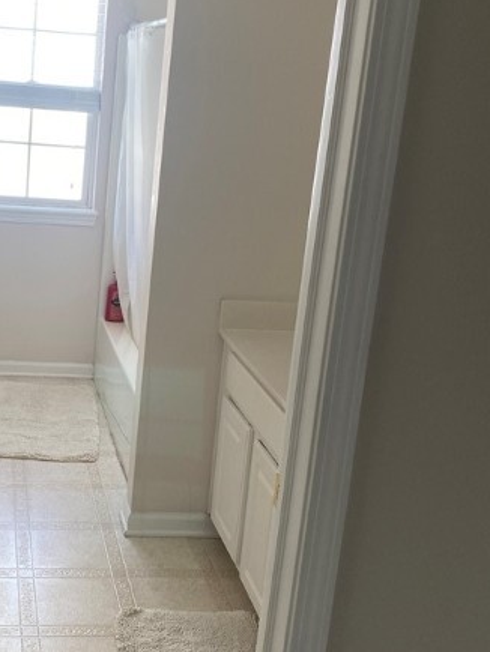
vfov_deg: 41.1
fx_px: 867
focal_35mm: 46
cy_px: 279
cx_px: 93
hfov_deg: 30.7
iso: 64
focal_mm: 4.25
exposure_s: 1/121
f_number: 1.8
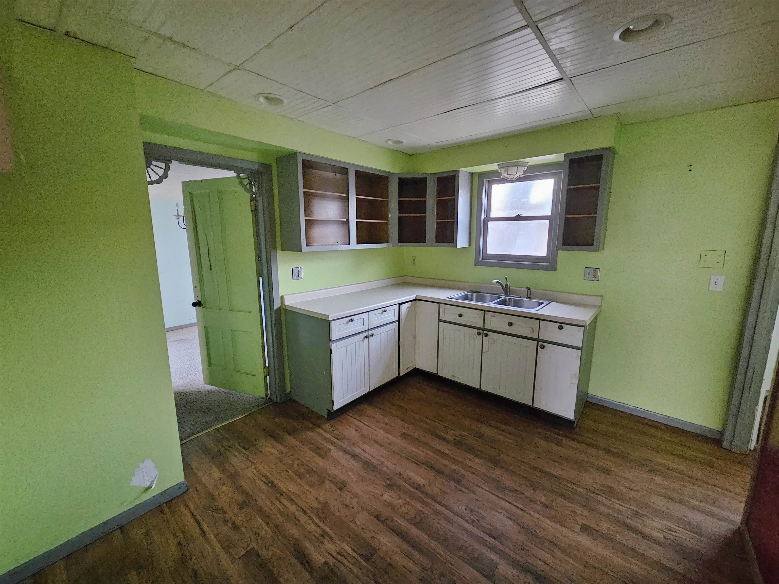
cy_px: 292
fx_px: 293
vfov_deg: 89.9
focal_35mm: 13
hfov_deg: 106.2
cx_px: 390
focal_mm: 2.2
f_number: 2.2
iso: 1250
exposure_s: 1/24
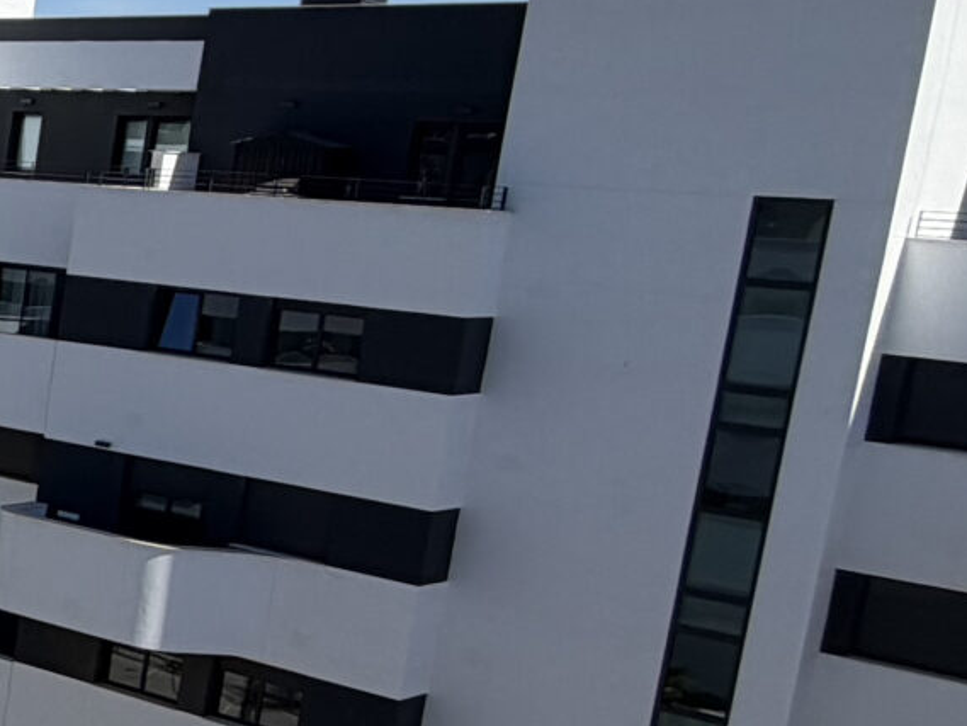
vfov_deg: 23.3
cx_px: -953
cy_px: 360
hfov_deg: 19.1
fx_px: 1760
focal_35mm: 63
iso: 20
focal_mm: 2.22
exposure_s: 1/1050
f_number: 2.2
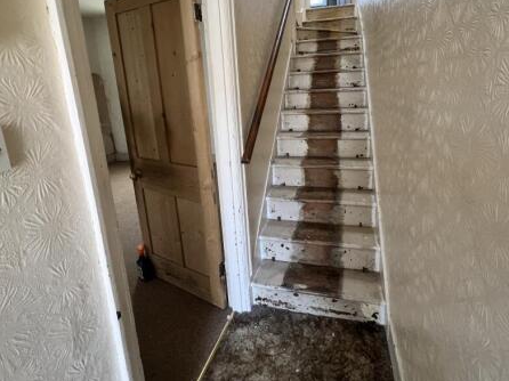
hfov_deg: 90.9
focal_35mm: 17
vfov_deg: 72.9
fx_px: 250
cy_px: 134
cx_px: 276
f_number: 1.8
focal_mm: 1.57
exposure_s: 1/99
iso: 250
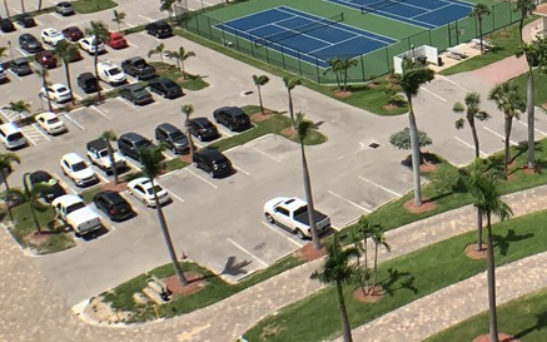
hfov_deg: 26.4
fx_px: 1073
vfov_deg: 17.7
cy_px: 4
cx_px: 597
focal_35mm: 72
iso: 20
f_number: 1.8
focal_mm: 3
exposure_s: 1/2667
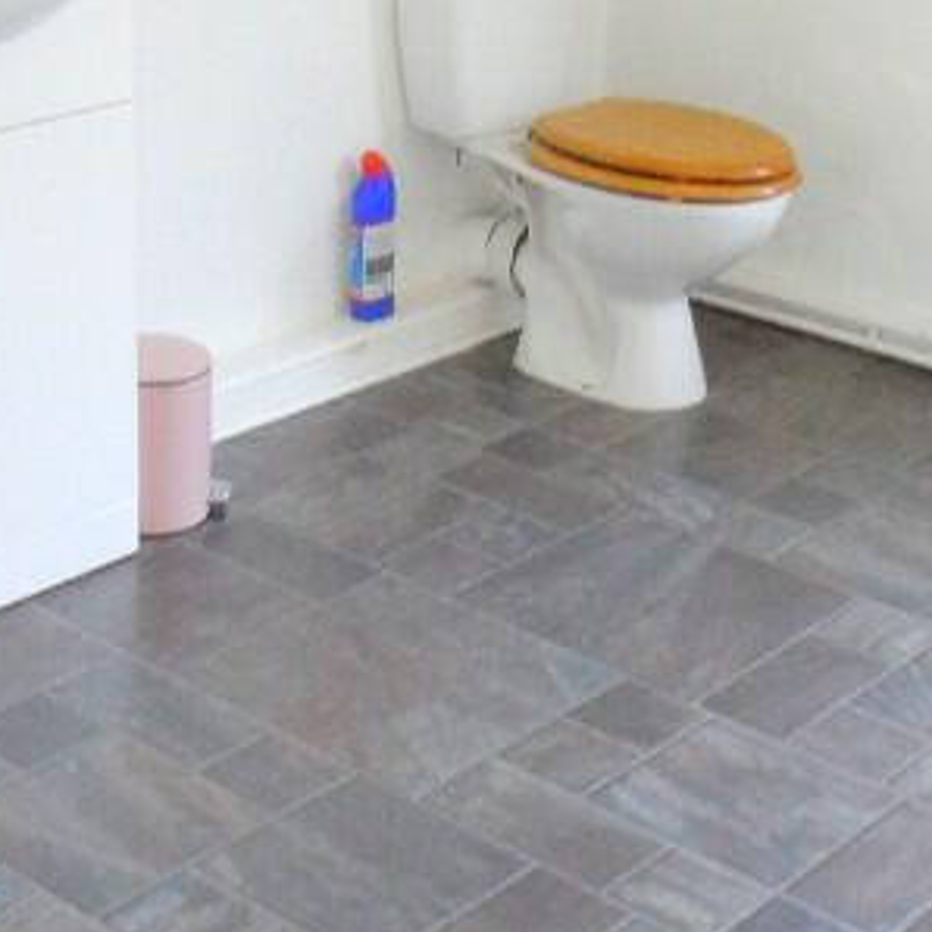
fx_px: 2224
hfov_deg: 23.7
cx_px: 482
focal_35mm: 73
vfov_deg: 23.2
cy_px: 147
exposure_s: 1/30
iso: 200
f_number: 3.2
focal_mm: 3.9
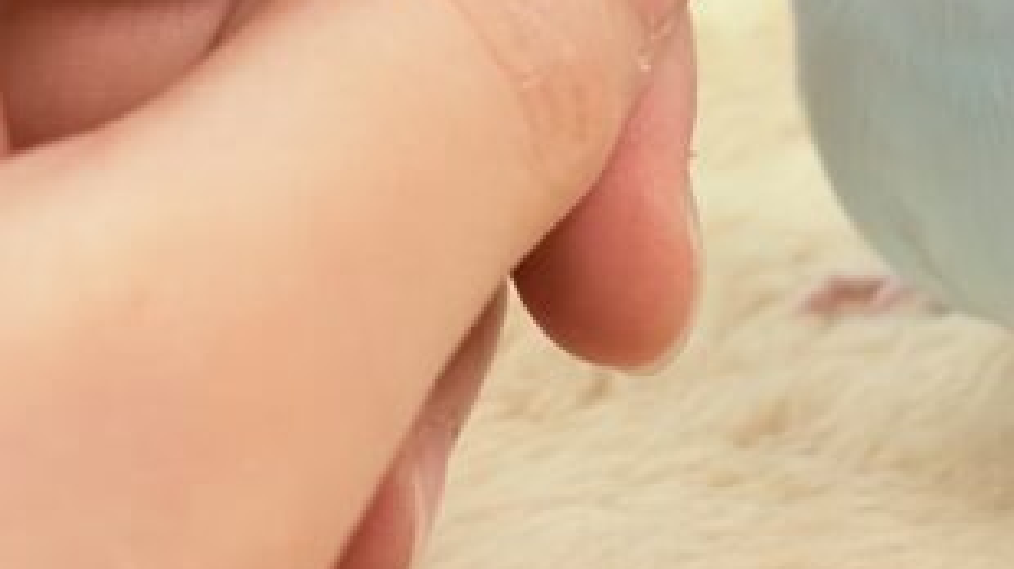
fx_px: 3144
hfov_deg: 18.2
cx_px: 811
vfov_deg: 10.2
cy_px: -39
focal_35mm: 117
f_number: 1.6
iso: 50
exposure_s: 1/122
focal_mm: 5.96
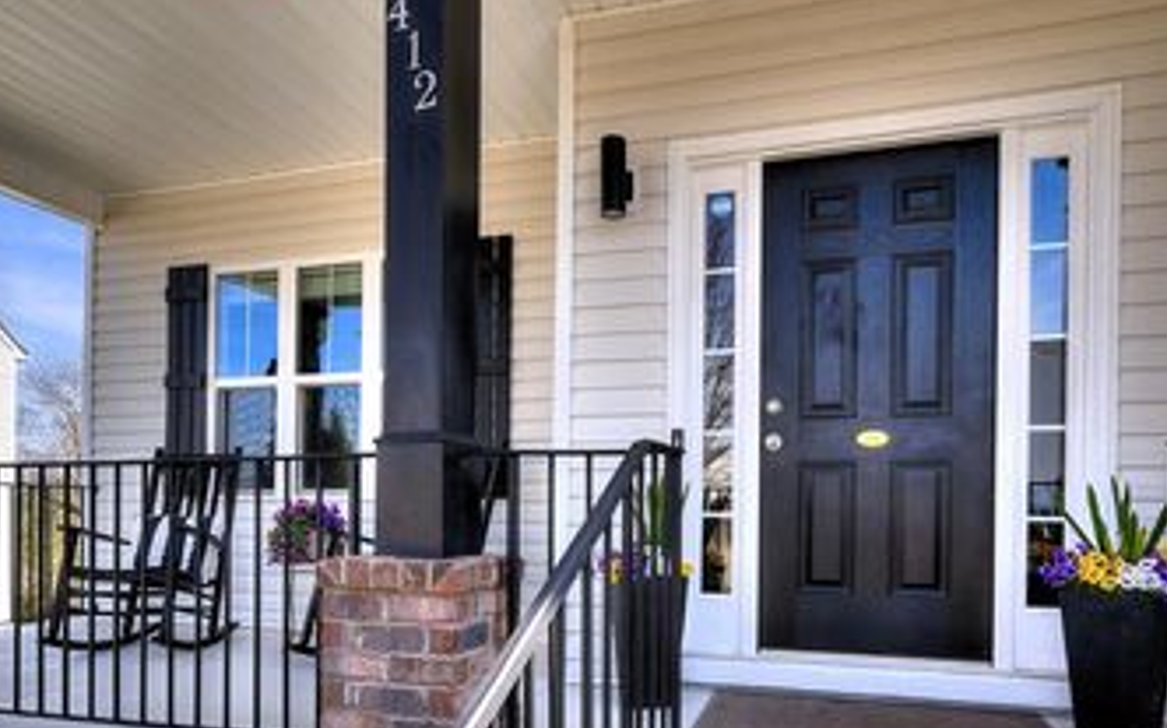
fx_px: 731
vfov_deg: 51.8
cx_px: 622
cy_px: 492
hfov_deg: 77.1
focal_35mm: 23
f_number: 11
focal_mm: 15
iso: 400
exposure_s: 1/160
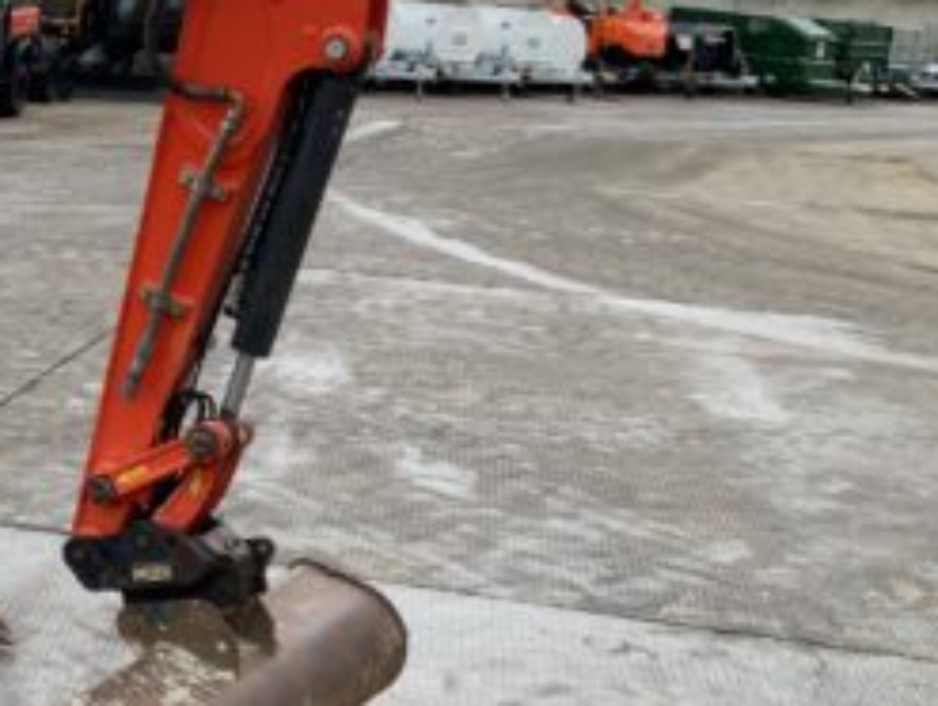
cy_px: 262
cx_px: -141
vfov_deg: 19.7
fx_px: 2035
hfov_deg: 24.0
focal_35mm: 75
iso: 16
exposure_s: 1/155
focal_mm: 3
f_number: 1.8
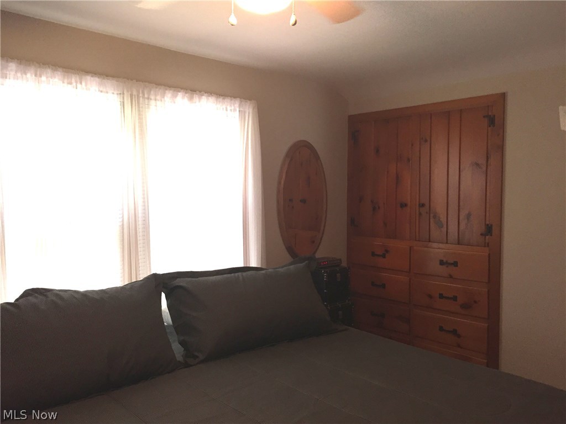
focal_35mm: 29
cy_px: 212
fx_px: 474
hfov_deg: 61.7
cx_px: 283
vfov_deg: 48.2
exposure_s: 1/30
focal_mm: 4.15
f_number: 2.2
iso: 50
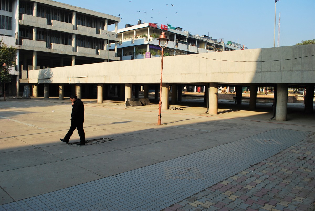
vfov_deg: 48.1
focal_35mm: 27
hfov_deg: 67.3
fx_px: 237
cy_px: 106
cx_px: 158
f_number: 8
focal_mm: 18
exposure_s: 1/250
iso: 100
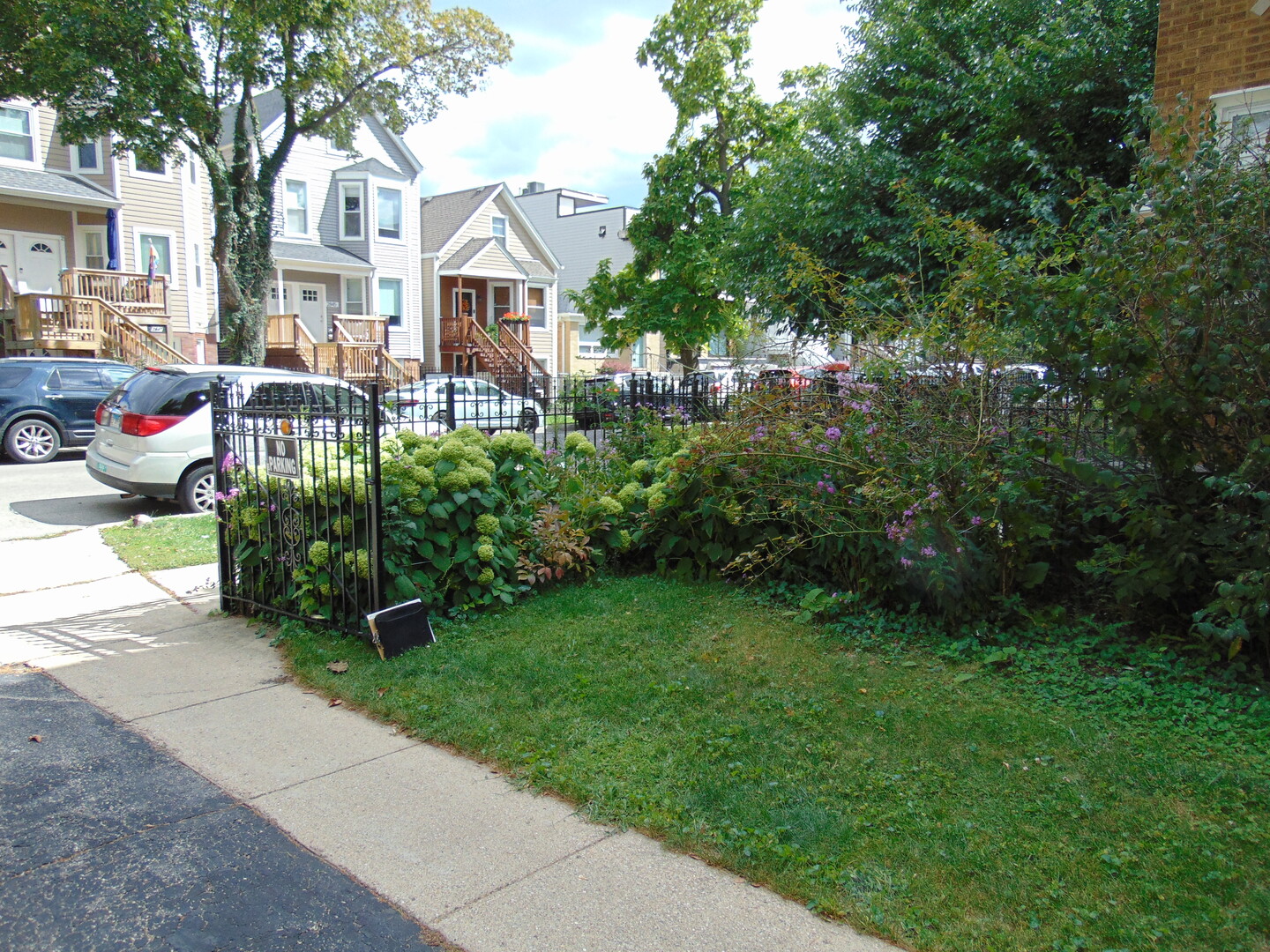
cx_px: 635
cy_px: 476
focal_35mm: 25
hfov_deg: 69.4
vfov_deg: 54.9
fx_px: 917
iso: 80
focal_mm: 4.5
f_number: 3
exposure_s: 1/400
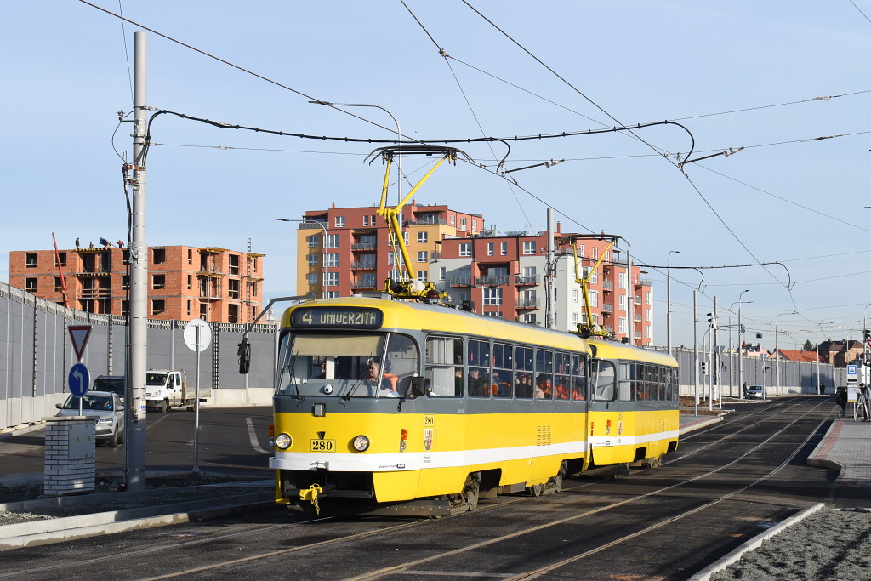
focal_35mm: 72
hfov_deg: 28.1
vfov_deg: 18.9
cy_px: 290
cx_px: 436
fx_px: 1742
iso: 640
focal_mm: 48
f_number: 14
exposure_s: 1/800
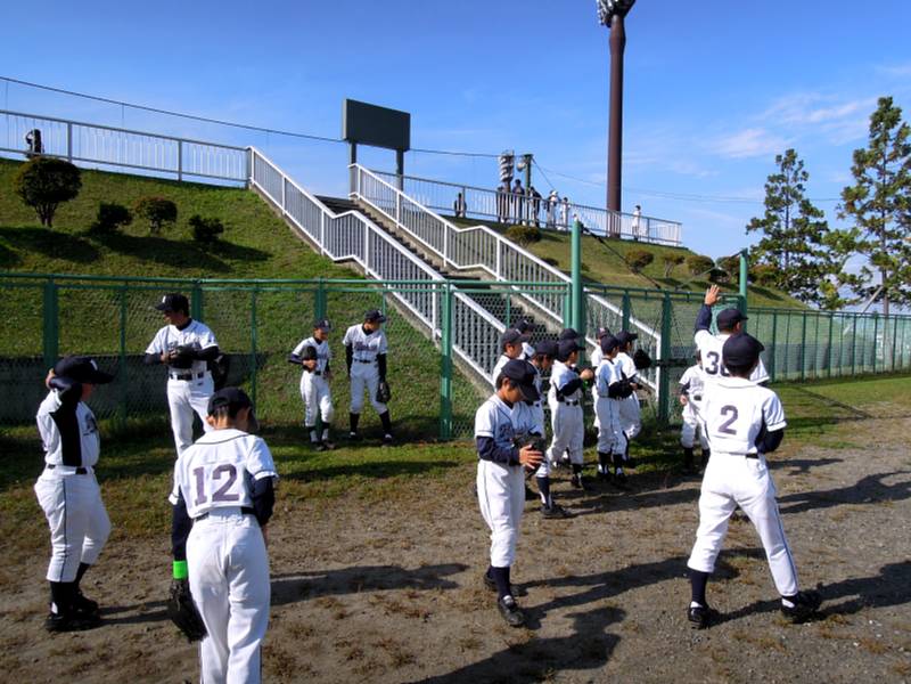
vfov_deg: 56.8
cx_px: 456
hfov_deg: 71.6
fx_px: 632
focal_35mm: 24
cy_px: 342
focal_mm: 4.3
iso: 160
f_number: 4.5
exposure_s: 1/1250
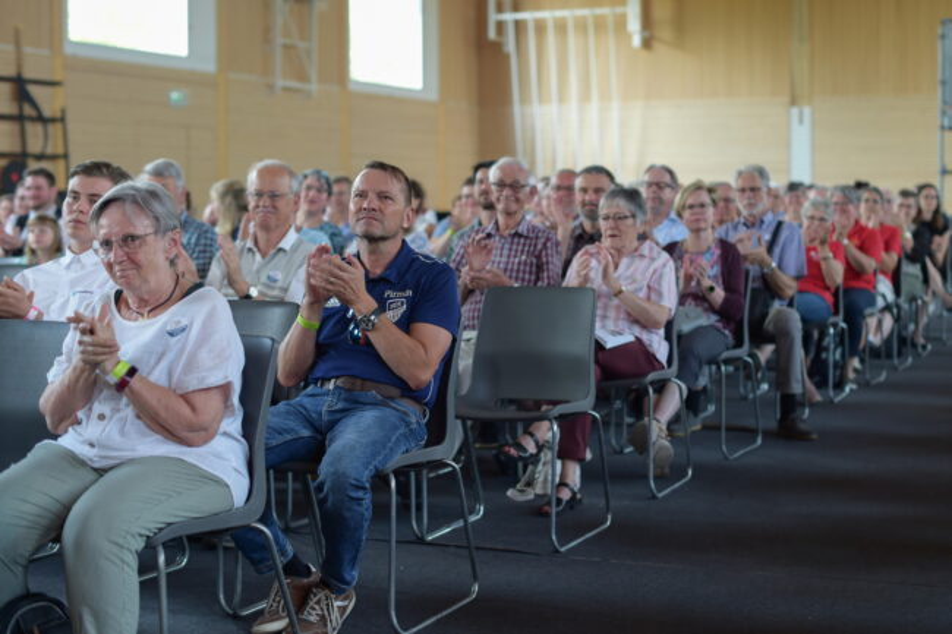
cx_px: 476
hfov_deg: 39.6
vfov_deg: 27.0
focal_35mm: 50
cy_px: 317
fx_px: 1322
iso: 400
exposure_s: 1/160
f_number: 2.5
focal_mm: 50
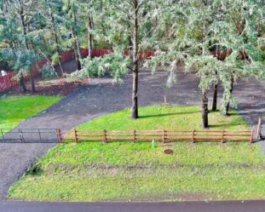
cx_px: 168
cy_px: 105
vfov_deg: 42.2
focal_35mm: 35
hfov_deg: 50.9
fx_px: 275
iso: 100
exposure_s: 1/196
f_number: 2.8
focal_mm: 10.57
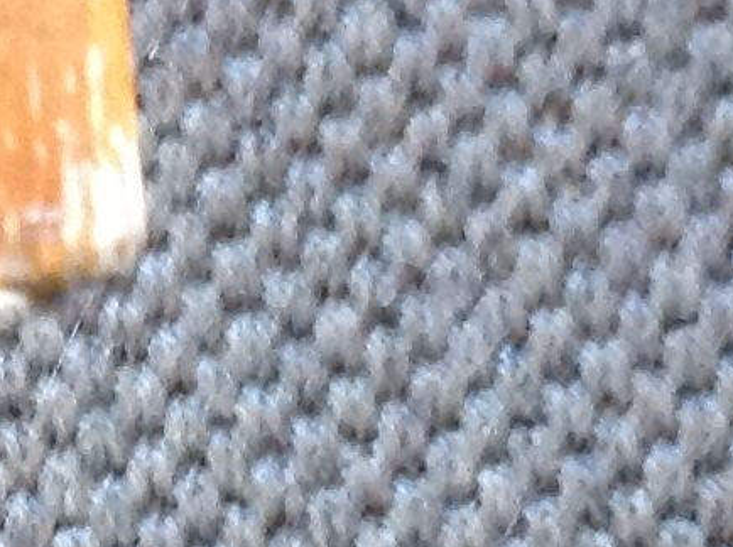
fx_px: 4418
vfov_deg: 7.0
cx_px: -542
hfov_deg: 9.1
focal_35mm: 209
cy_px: -137
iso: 320
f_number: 2.4
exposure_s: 1/15
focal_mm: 4.28
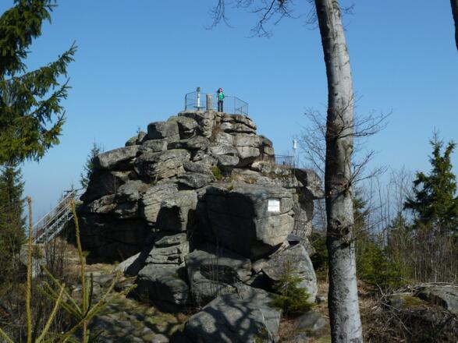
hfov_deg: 43.0
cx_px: 229
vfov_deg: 32.9
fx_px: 582
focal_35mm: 44
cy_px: 172
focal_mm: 7.3
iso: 80
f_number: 5
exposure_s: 1/400
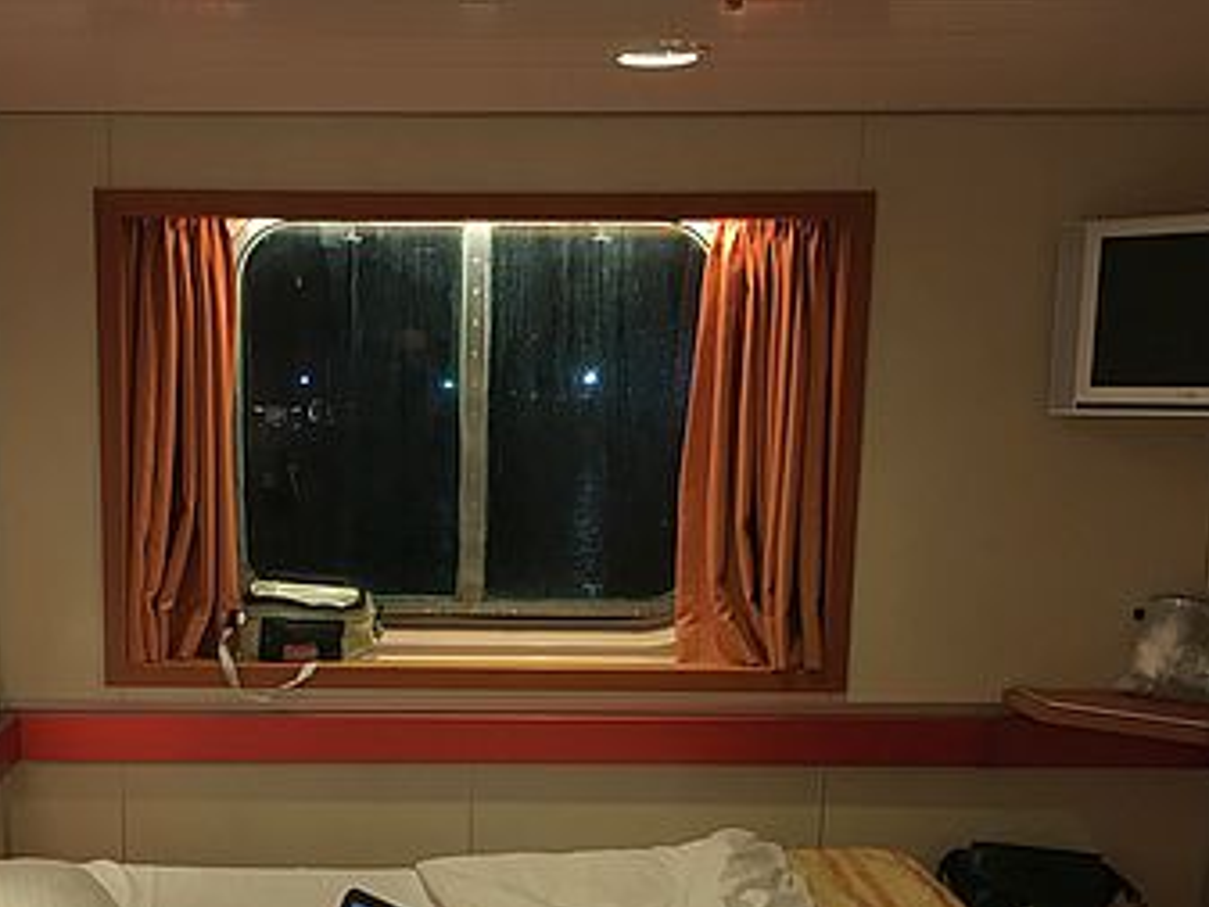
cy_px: 742
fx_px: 1817
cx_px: 368
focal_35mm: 52
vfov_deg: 27.4
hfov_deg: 36.3
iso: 50
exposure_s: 1/30
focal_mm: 4.15
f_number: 2.2
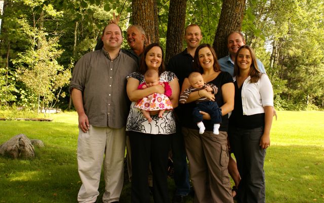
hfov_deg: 46.2
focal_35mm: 43
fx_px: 380
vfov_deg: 29.9
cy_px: 95
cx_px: 162
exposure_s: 1/80
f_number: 5.6
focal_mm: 28
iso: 100
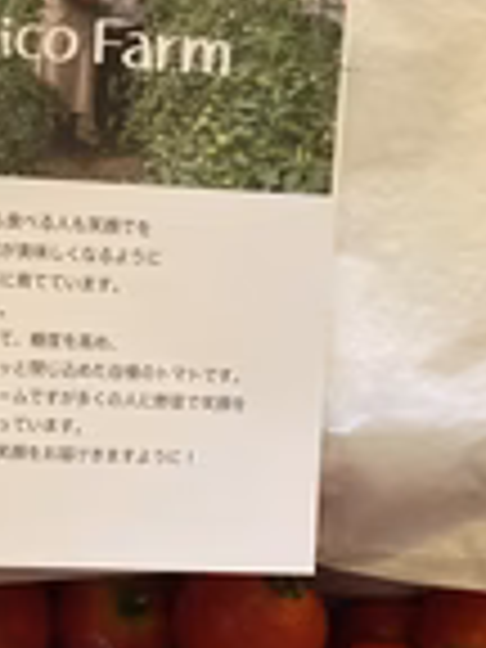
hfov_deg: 18.7
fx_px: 1460
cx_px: 90
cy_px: 626
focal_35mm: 78
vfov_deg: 24.1
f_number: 1.8
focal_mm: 3.99
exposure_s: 1/33
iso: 400
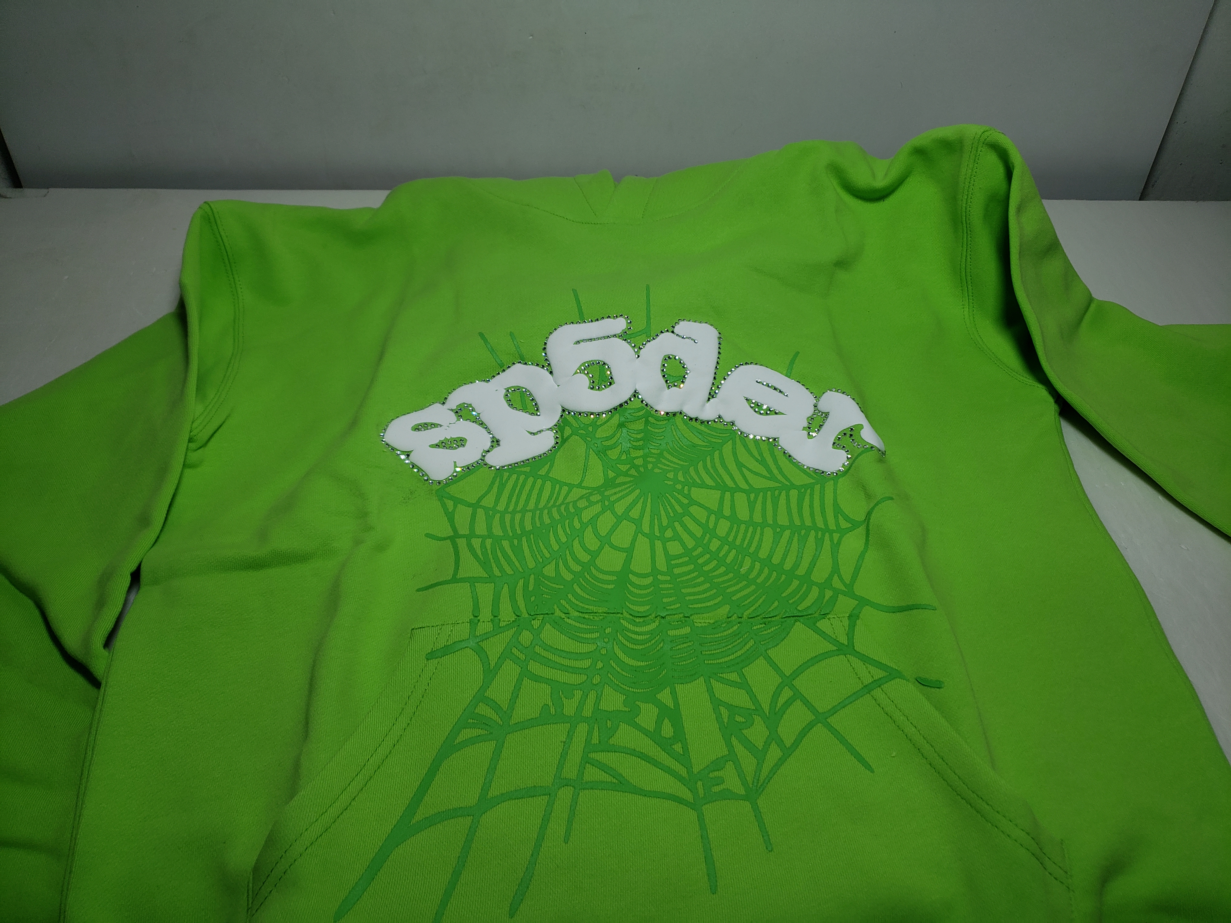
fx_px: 925
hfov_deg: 67.3
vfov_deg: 53.1
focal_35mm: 26
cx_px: 616
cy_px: 462
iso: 50
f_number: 1.5
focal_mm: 4.3
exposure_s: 1/1256
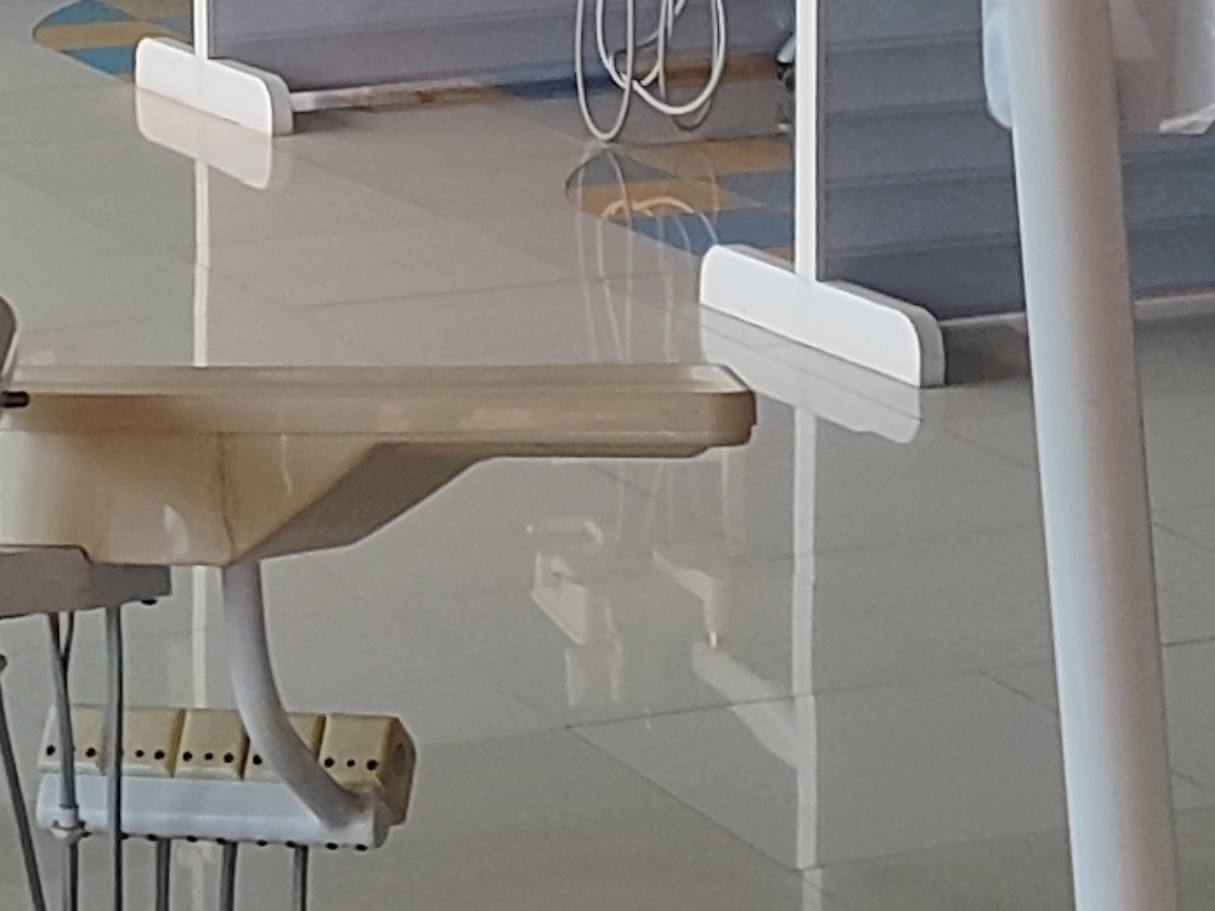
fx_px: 4844
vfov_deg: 10.5
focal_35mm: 138
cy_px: -236
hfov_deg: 14.3
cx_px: 333
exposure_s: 1/50
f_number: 1.89
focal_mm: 5.89
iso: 224
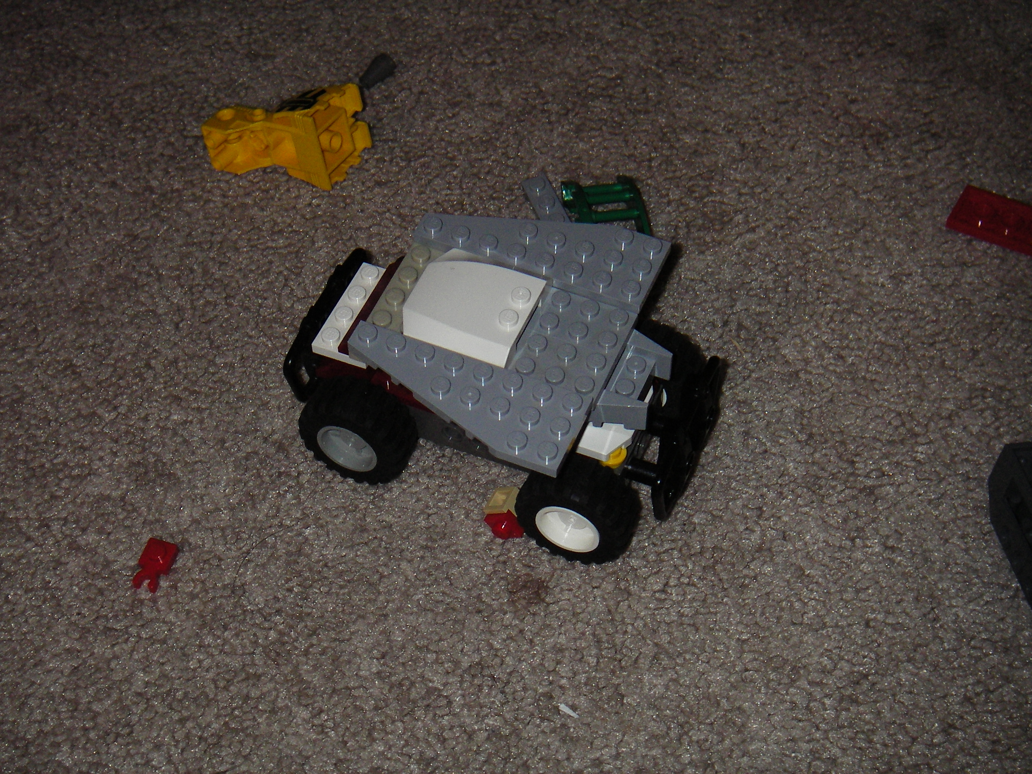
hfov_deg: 30.7
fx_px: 1878
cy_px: 387
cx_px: 516
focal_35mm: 63
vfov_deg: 23.3
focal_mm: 10.5
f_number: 3.7
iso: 100
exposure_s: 1/50
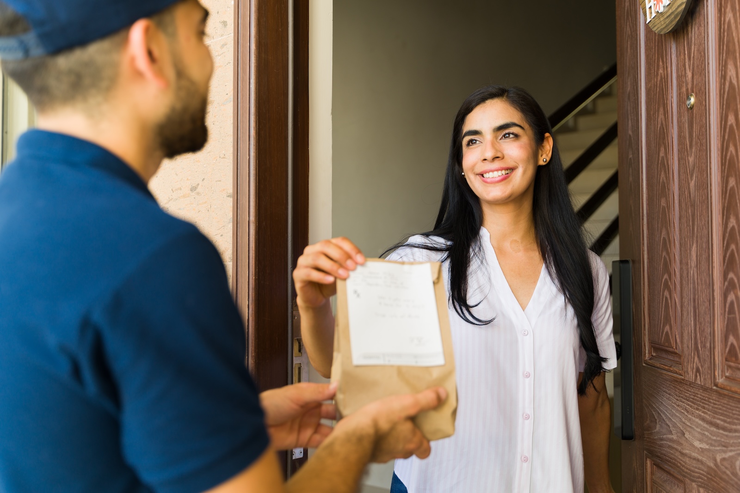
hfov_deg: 49.5
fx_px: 802
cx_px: 370
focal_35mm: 39
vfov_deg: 34.2
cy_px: 246
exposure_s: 1/160
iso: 160
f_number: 2.8
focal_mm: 39
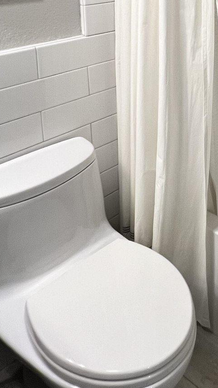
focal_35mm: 38
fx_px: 391
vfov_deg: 46.1
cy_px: 19
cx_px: 311
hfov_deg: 25.1
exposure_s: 1/60
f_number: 1.8
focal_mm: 1.57
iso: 125
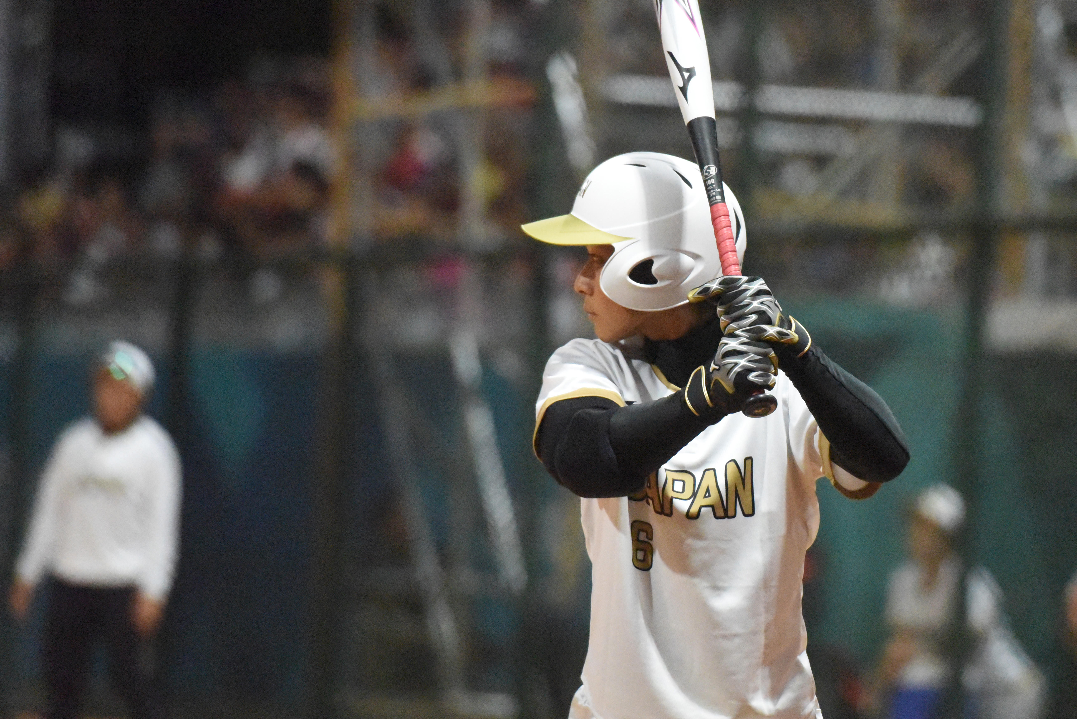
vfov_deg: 6.9
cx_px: 538
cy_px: 360
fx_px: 5985
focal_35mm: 200
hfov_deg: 10.3
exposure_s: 1/4000
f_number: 3.5
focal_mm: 200
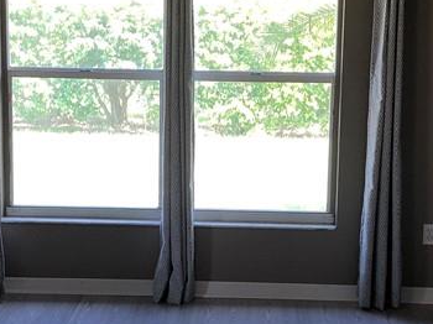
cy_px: 182
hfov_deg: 23.9
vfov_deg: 18.0
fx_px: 1025
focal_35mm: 82
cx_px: 219
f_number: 1.8
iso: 32
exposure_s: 1/30
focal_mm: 3.99
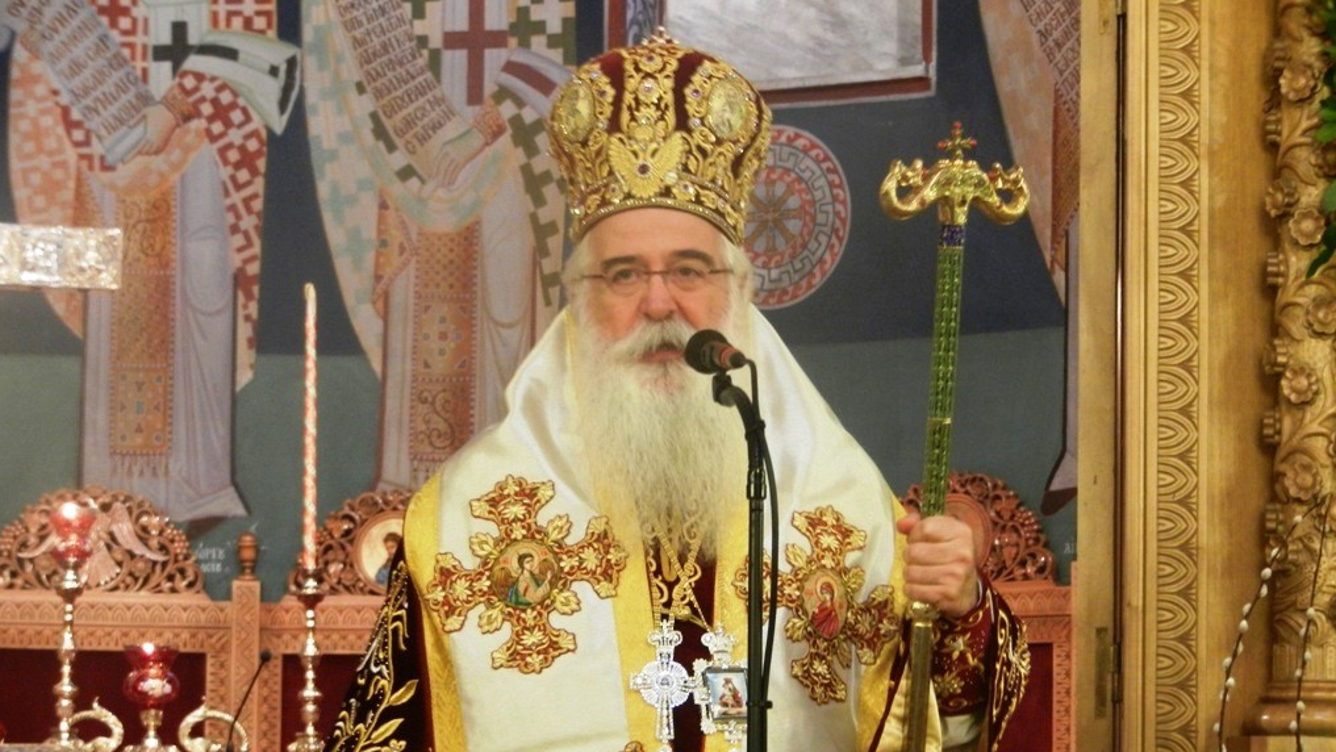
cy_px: 500
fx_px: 4783
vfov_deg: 9.0
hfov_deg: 15.9
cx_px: 664
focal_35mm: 135
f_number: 5.1
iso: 400
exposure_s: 1/6
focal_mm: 22.2
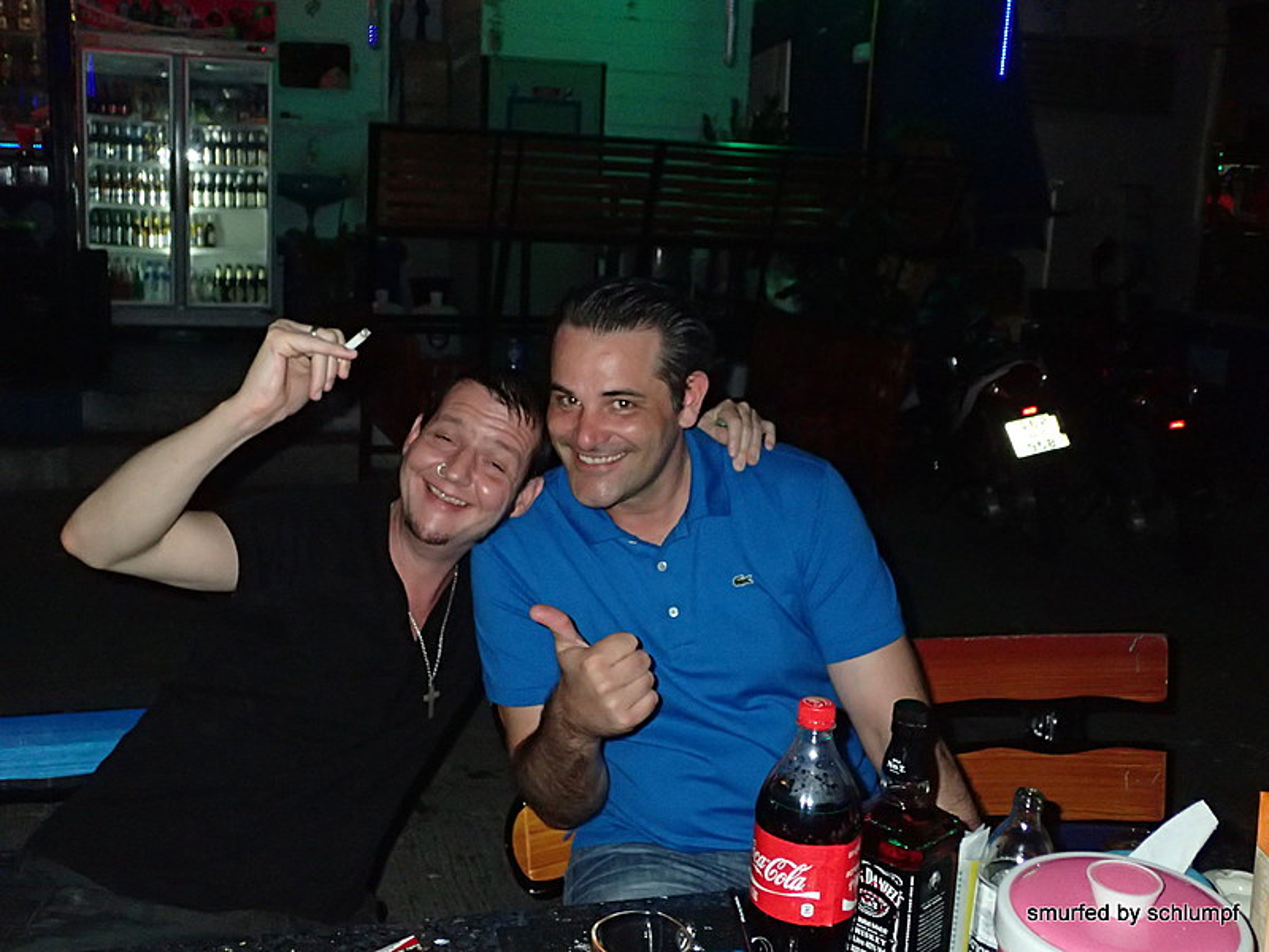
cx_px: 634
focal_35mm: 38
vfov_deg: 37.7
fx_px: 1393
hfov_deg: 49.0
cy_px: 476
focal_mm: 6.86
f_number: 8
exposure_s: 1/40
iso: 1000
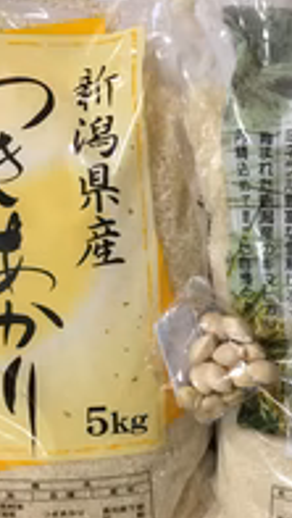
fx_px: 880
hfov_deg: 18.5
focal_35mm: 64
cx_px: 274
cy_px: 334
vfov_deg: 32.6
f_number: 2.2
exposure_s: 1/30
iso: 80
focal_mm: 4.15
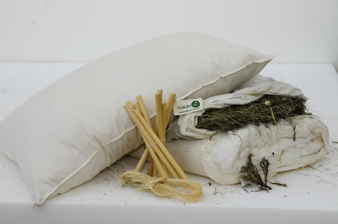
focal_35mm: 84
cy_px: 112
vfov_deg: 16.2
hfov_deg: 24.2
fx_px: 788
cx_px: 169
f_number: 10
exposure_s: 1/160
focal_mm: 56
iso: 3200
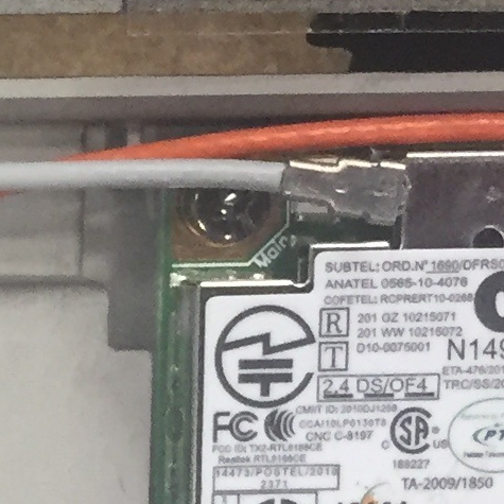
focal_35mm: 176
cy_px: 435
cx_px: -886
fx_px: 2899
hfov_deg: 8.6
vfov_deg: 9.9
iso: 125
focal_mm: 4.15
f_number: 2.2
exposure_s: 1/33
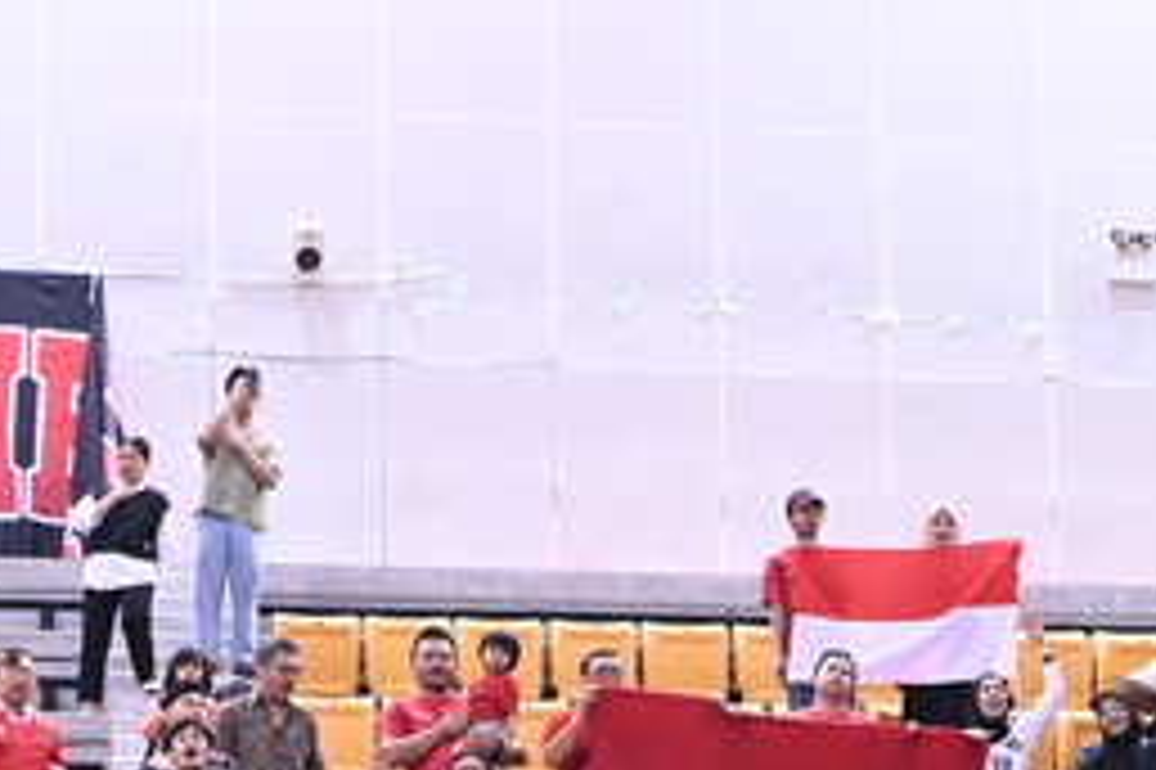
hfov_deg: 14.1
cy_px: 1000
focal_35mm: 145
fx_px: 4653
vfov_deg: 9.3
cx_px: 792
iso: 2500
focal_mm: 31
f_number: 5
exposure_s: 1/200
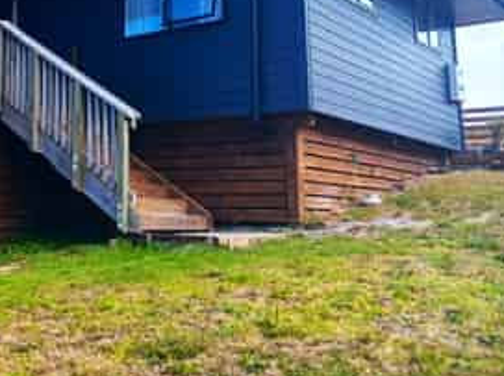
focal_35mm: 49
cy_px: 62
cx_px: 68
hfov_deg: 36.9
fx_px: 712
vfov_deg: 28.8
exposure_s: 1/452
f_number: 1.8
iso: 20
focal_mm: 4
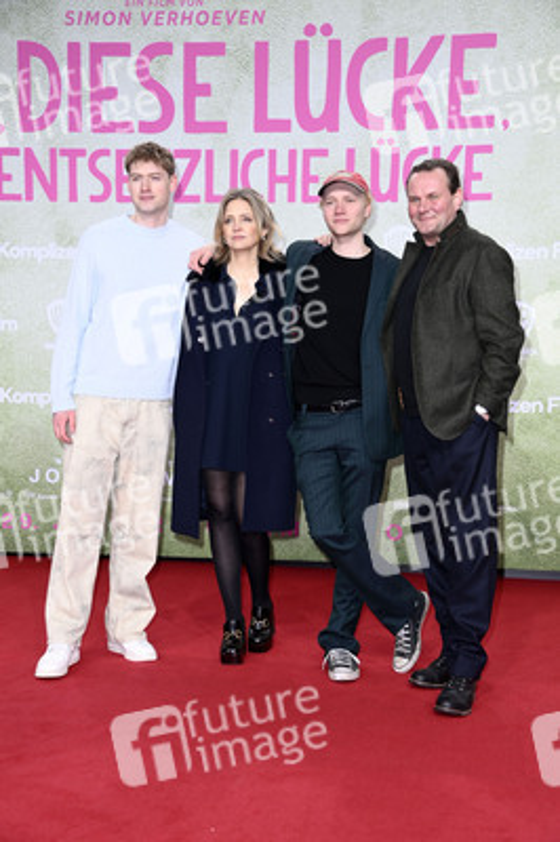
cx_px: 280
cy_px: 421
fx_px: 1449
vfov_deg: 32.4
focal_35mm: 62
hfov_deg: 21.9
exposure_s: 1/250
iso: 640
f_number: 5.6
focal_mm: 62
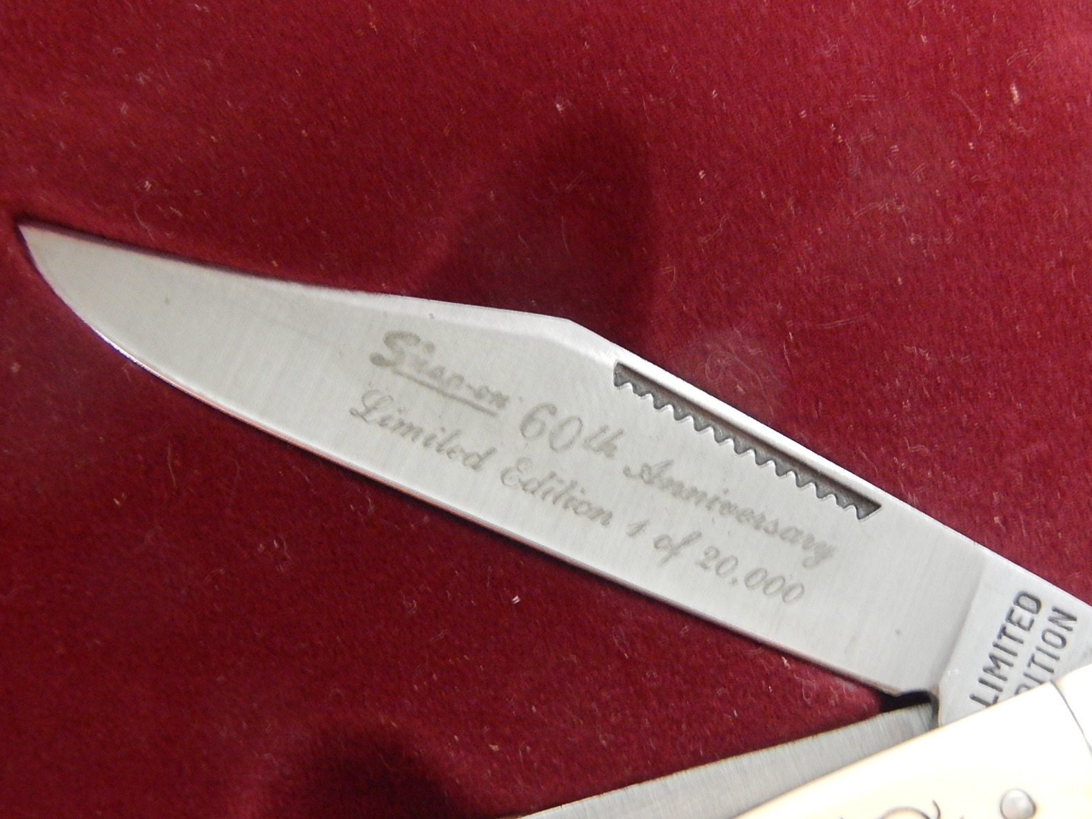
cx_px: 546
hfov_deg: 20.9
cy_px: 413
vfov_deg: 15.7
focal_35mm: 94
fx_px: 2965
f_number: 4.4
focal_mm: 16.6
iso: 800
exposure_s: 1/5
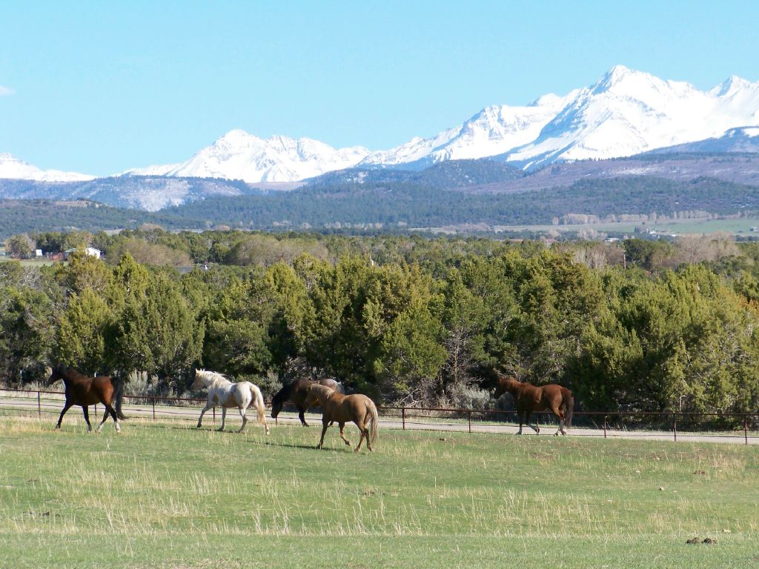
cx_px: 380
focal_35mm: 234
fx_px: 5131
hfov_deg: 8.5
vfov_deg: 6.4
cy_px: 284
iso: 200
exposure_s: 1/1000
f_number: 5
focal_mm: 35.7
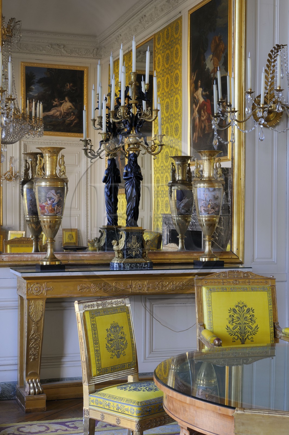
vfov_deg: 30.5
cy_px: 218
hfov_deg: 20.6
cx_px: 144
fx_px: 796
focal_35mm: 66
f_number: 22
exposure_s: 2
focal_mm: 66
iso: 200
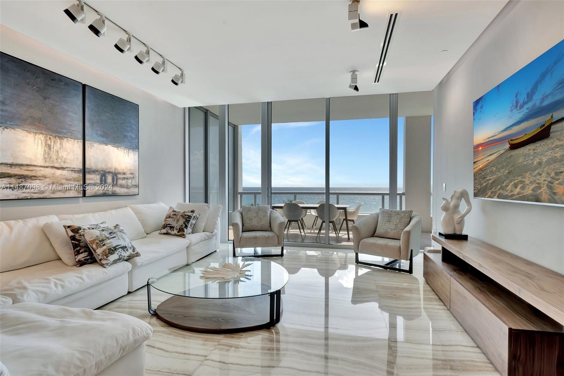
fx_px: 266
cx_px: 282
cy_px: 188
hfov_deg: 93.3
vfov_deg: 70.4
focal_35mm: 17
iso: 800
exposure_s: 1/125
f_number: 8
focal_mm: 11.5
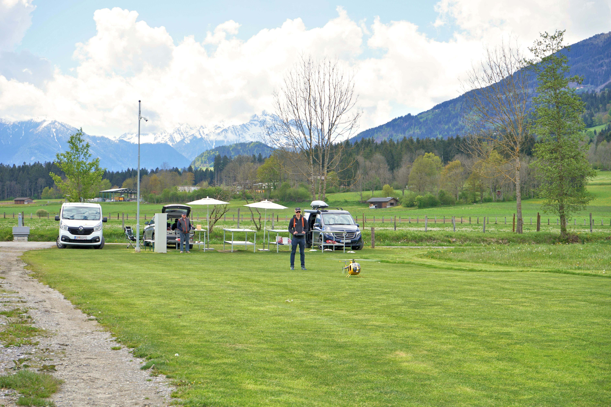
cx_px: 306
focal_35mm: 70
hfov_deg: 28.8
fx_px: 1188
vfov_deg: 19.5
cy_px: 204
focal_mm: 70
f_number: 10
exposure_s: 1/125
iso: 100
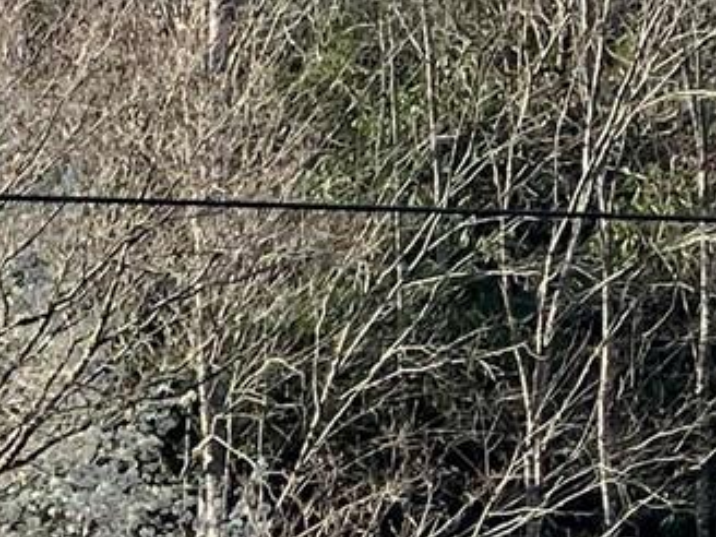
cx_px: -856
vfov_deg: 8.0
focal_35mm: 175
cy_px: 1148
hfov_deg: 10.2
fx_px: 3620
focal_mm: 3.99
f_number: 1.8
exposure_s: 1/585
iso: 32
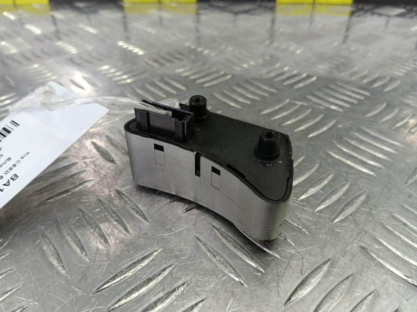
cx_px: 208
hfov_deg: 73.9
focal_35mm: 23
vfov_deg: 58.9
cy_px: 156
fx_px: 277
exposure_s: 1/50
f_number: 1.6
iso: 124
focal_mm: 4.11
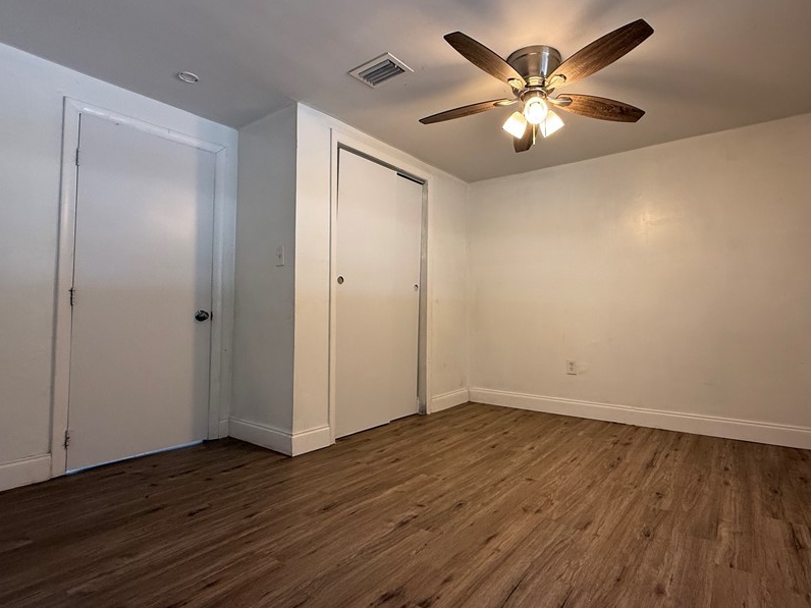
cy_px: 296
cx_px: 462
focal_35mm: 18
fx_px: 422
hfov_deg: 87.2
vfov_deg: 71.6
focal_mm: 2.22
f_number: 2.2
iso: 200
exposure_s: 1/99
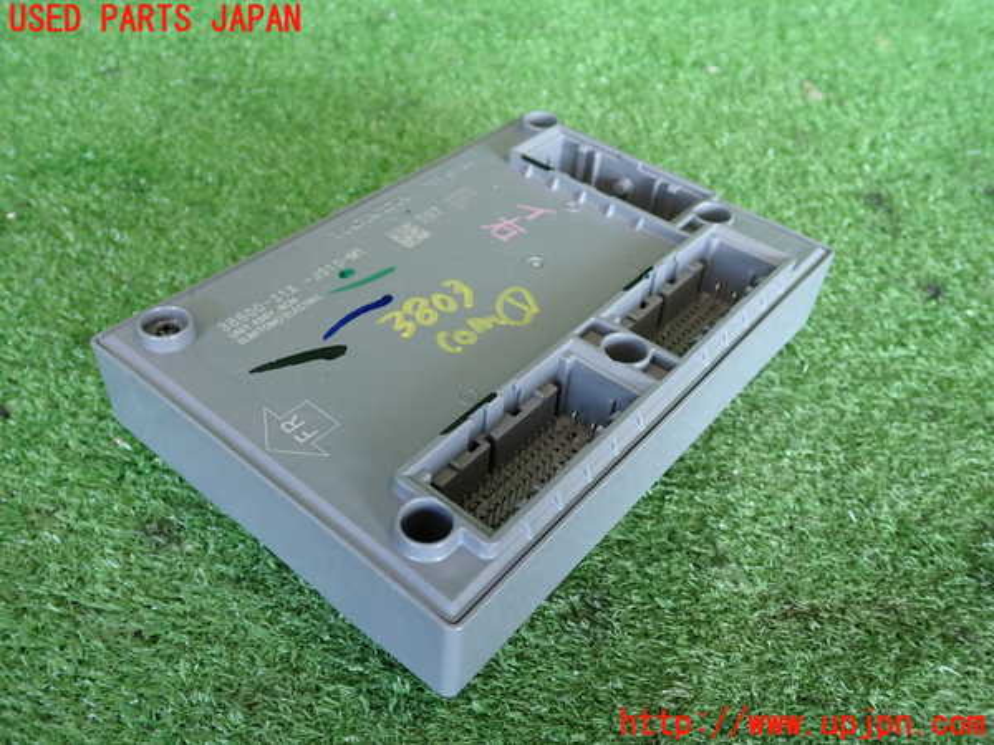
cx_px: 497
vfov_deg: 46.8
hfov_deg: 60.0
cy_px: 372
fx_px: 861
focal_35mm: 30
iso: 200
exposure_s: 1/40
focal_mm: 5.4
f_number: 2.3
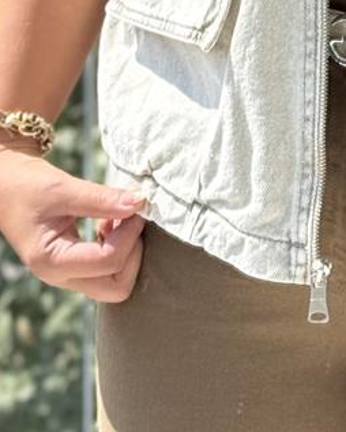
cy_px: -196
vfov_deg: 9.5
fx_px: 2519
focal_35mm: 197
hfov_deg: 7.8
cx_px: 451
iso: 80
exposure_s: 1/631
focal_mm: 6.76
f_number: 1.78
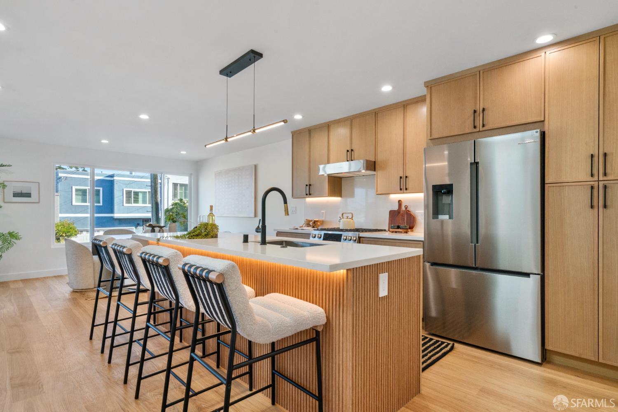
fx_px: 309
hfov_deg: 90.0
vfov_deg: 67.4
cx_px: 309
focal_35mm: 18
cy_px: 206
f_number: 13
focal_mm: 18
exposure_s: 1/13
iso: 500
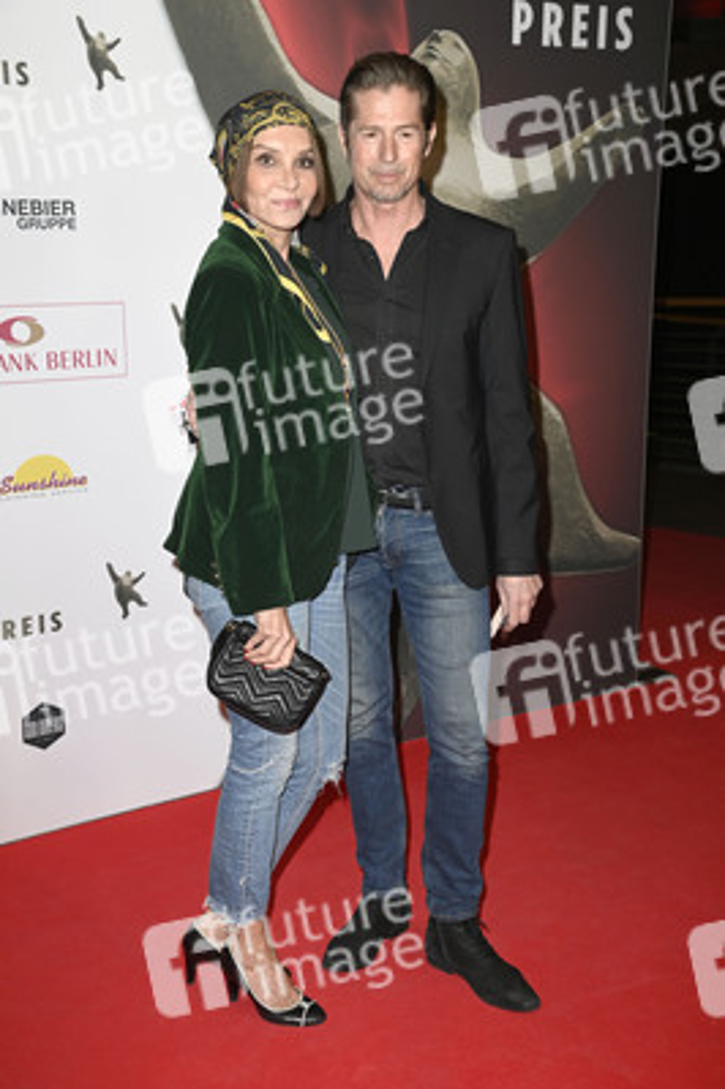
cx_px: 362
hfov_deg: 28.0
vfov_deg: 41.1
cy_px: 544
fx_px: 1452
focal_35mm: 48
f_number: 5.6
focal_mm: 48
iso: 500
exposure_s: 1/250
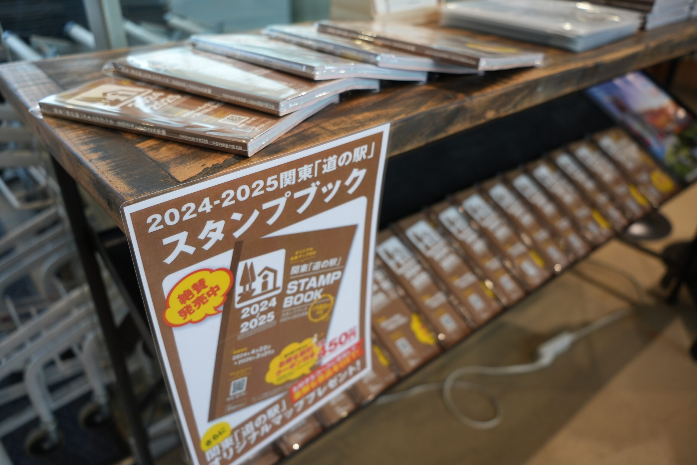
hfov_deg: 65.5
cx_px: 348
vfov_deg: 46.4
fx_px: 542
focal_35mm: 28
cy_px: 232
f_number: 4
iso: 320
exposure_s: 1/60
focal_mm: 28
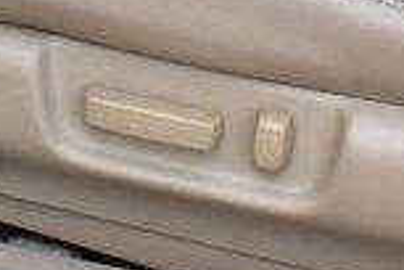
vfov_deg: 5.5
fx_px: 2704
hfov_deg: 8.5
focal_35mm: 241
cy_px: -363
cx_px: -21
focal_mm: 24
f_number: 9
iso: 400
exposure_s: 1/125
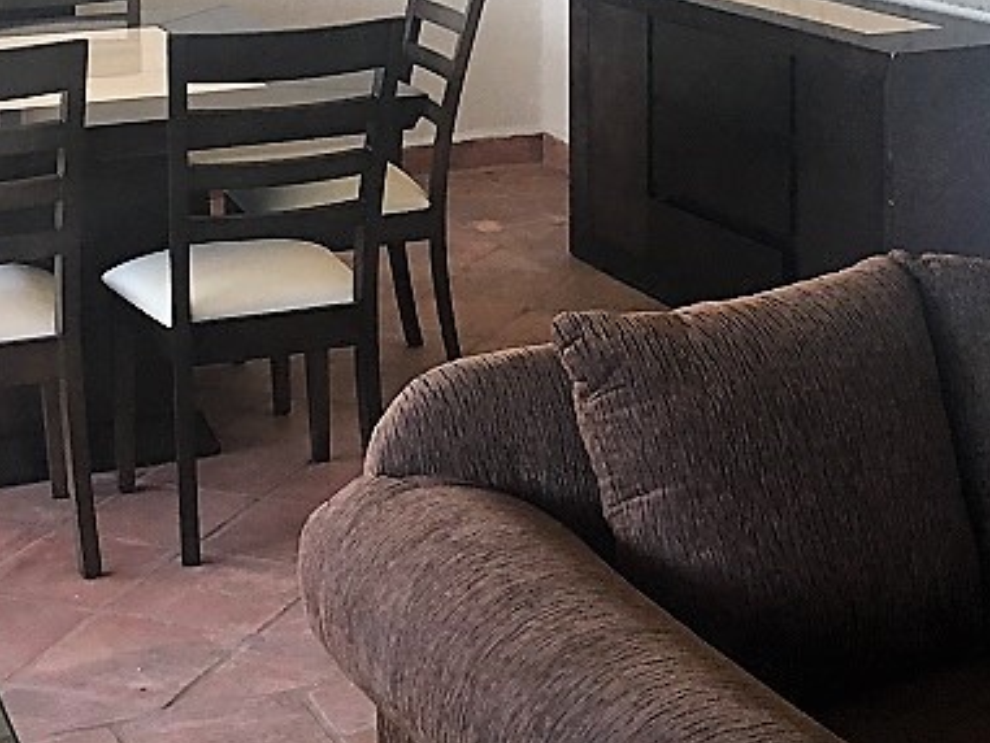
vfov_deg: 18.6
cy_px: 65
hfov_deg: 25.0
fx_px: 2231
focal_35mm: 78
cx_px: 429
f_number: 2.2
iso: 80
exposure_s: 1/30
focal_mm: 4.15
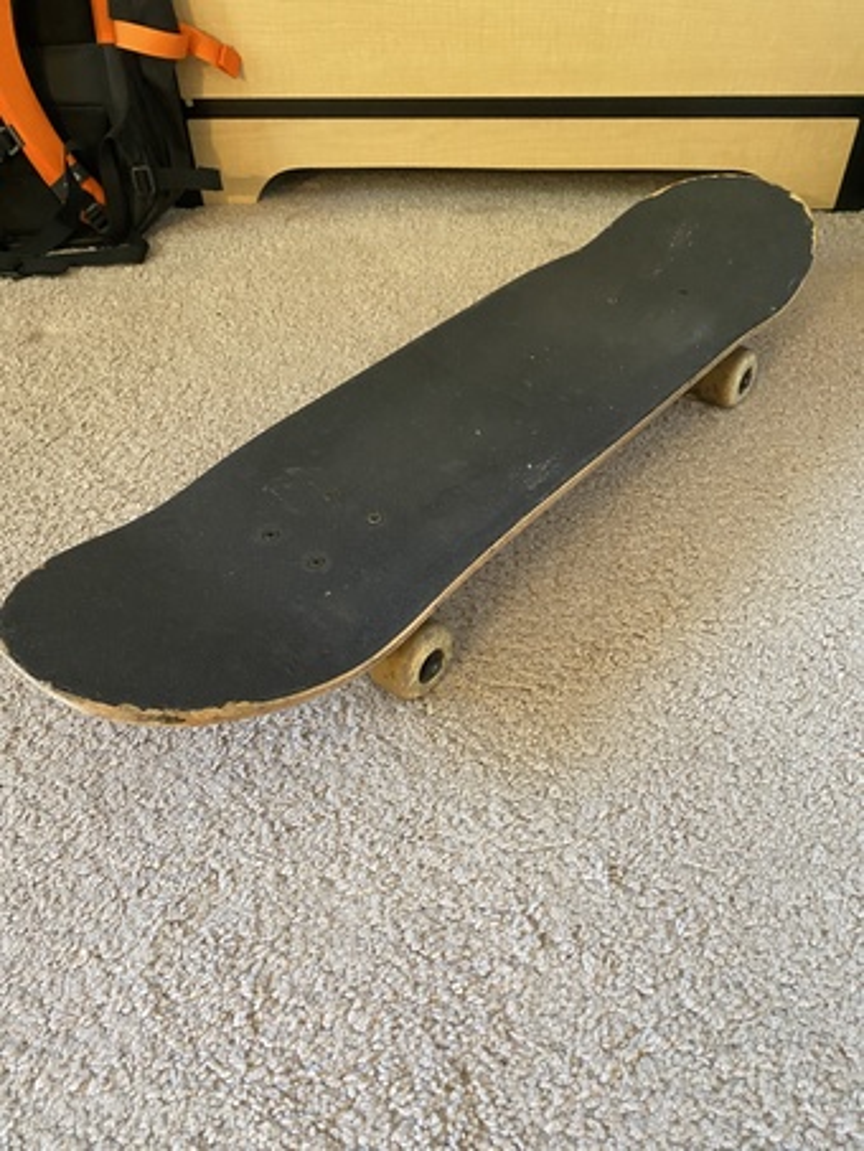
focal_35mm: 26
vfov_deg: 67.3
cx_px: 432
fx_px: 865
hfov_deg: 53.1
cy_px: 576
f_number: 1.8
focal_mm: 4.25
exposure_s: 1/40
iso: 500
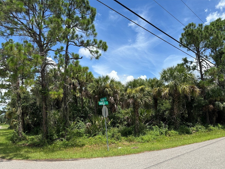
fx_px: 162
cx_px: 110
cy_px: 88
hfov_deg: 69.4
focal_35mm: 25
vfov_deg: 54.9
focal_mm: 6.86
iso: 80
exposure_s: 1/4348
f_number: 1.78
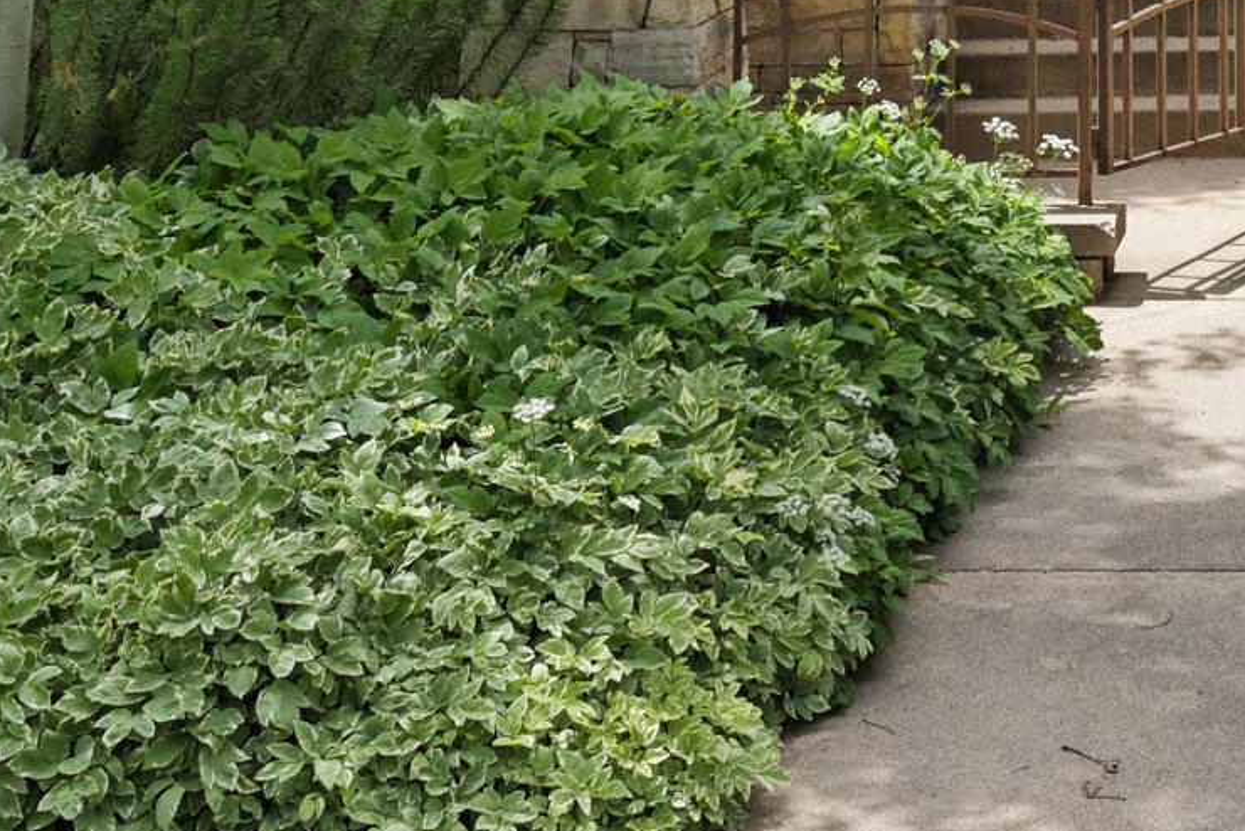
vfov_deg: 15.4
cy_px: -649
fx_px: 2664
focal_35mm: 77
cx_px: 1430
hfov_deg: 24.3
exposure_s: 1/1000
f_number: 7.1
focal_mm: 19
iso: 320
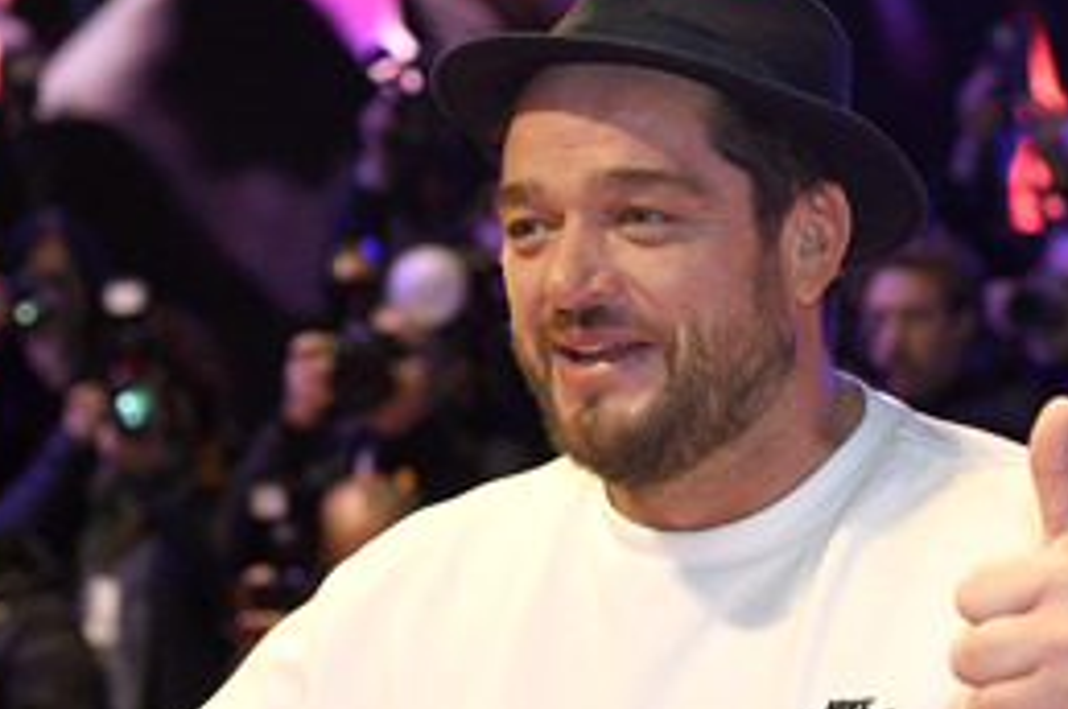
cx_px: 538
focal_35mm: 122
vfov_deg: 11.2
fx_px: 3615
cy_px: 499
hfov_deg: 16.8
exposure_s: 1/125
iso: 800
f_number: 5
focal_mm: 70
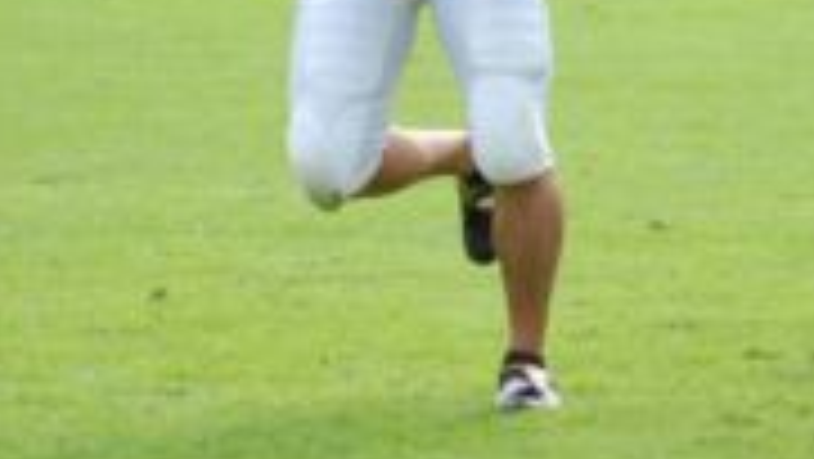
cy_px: -184
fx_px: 10171
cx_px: 609
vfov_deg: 2.6
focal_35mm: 471
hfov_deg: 4.6
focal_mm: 120
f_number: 4.2
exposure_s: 1/800
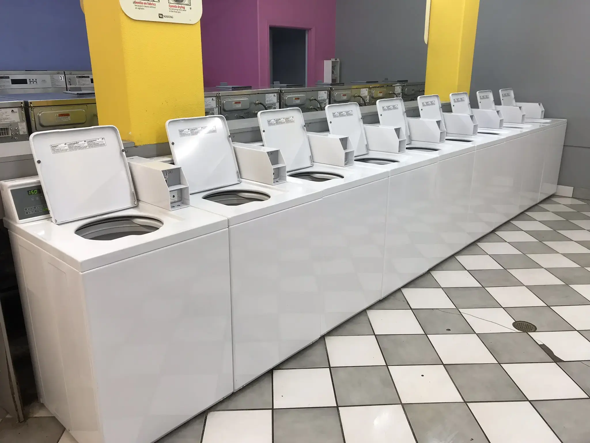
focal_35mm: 28
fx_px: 477
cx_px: 295
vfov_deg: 49.7
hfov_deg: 63.4
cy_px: 222
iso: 25
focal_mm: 3.99
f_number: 1.8
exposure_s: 1/60
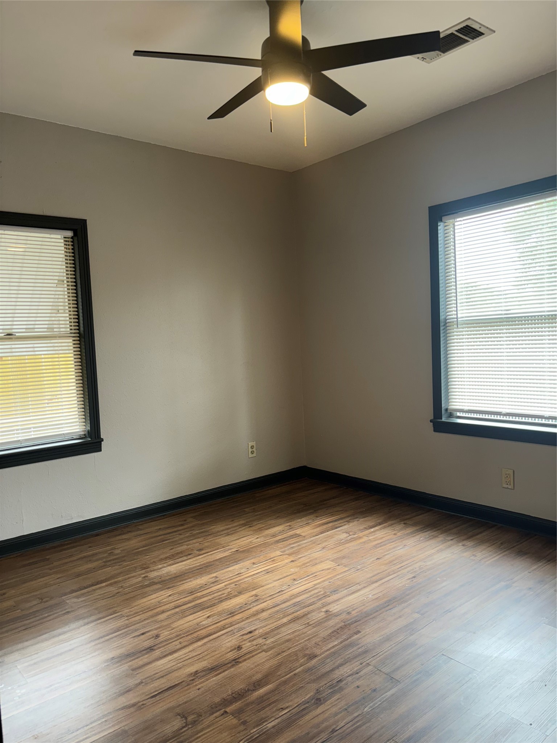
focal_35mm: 26
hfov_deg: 53.1
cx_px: 278
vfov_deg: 67.3
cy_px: 372
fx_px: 558
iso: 64
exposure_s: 1/60
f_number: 1.6
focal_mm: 5.96
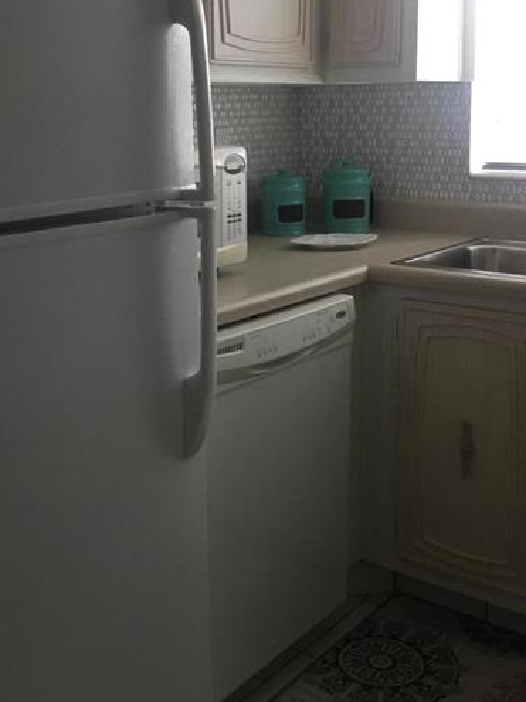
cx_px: 211
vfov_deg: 41.5
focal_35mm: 45
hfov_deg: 32.1
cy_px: 233
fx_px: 912
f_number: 2.2
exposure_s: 1/30
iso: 50
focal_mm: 4.15
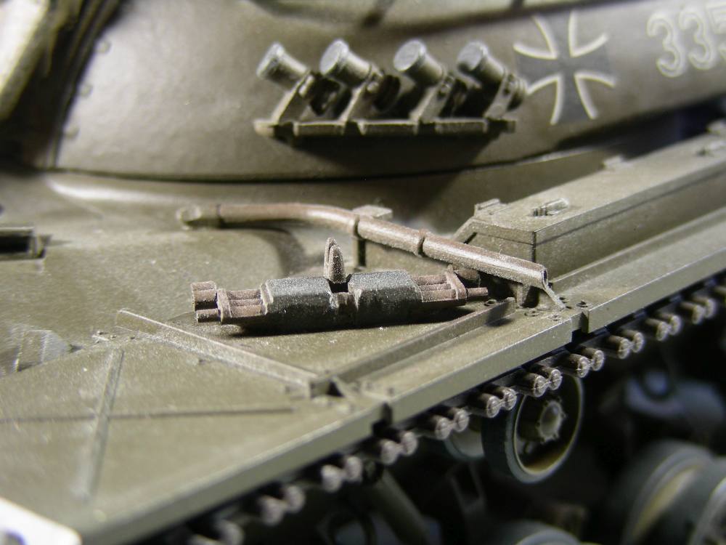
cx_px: 363
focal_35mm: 79
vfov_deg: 18.7
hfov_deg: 24.7
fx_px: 1657
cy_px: 272
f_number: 3.5
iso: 50
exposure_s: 1/4.7
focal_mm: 13.2
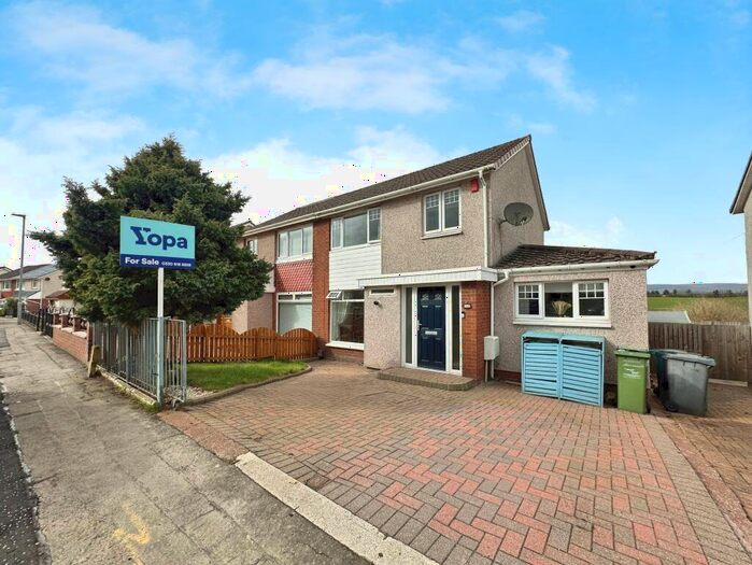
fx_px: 304
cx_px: 376
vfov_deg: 85.7
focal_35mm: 14
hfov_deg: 102.0
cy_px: 282
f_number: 2.2
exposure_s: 1/1043
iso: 50
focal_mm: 2.22
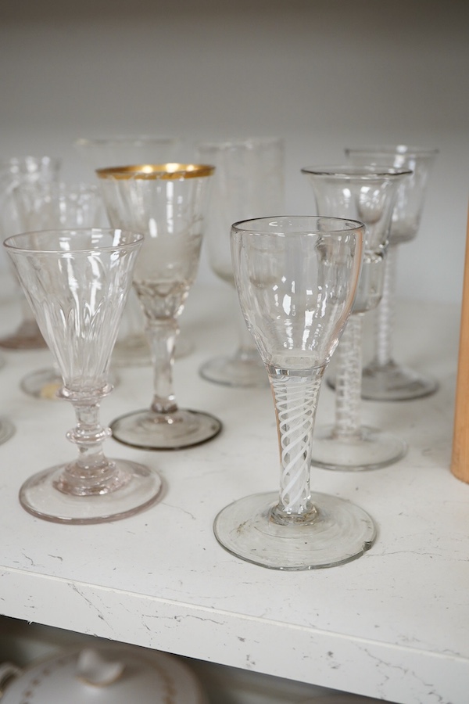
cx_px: 234
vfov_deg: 43.6
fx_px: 879
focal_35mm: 45
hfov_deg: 29.9
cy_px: 352
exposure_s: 1/125
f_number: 7.1
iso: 1250
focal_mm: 30
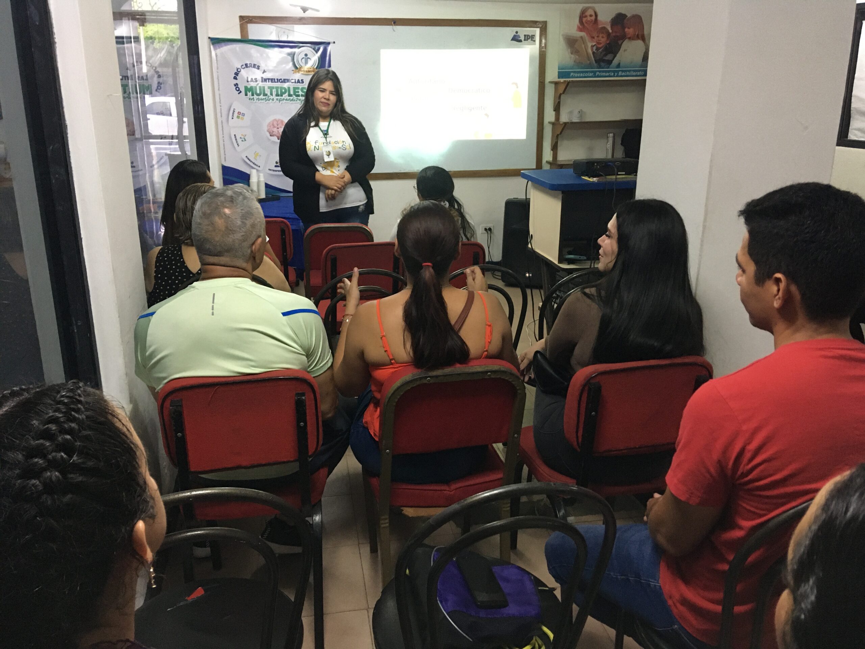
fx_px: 725
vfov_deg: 48.2
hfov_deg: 61.7
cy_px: 324
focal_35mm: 29
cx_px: 432
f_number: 2.2
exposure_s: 1/20
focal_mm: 4.15
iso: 200
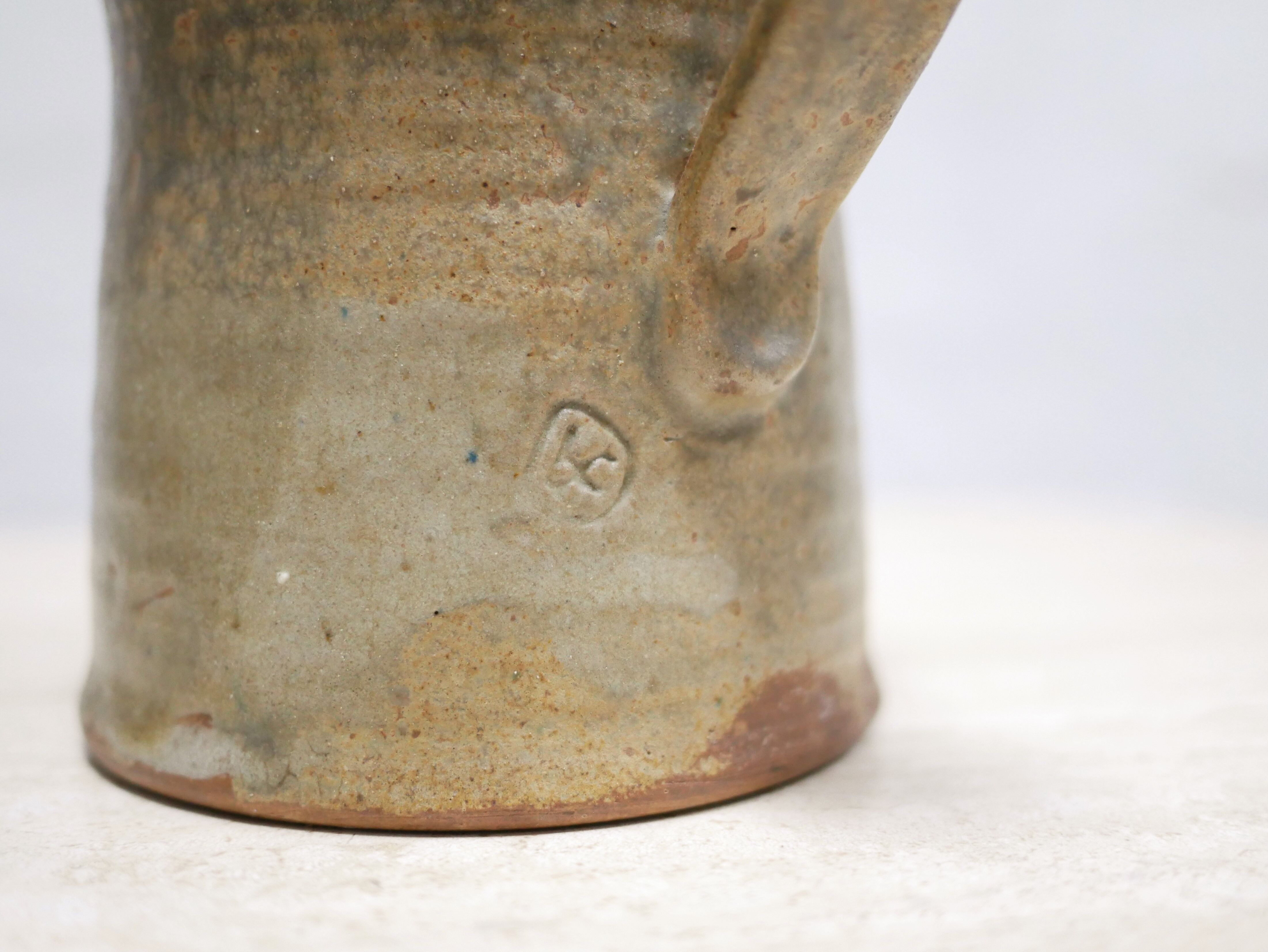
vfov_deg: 36.0
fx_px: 1466
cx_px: 634
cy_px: 476
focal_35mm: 40
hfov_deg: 46.8
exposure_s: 1/60
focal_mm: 20
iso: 1600
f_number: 1.7
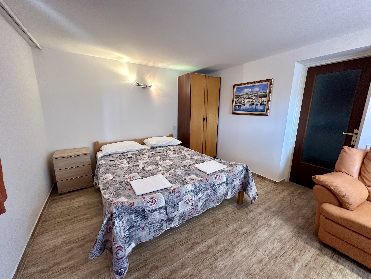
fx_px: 150
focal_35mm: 14
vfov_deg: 85.7
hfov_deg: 102.1
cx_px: 186
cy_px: 140
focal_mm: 2.22
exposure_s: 1/100
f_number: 2.2
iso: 250
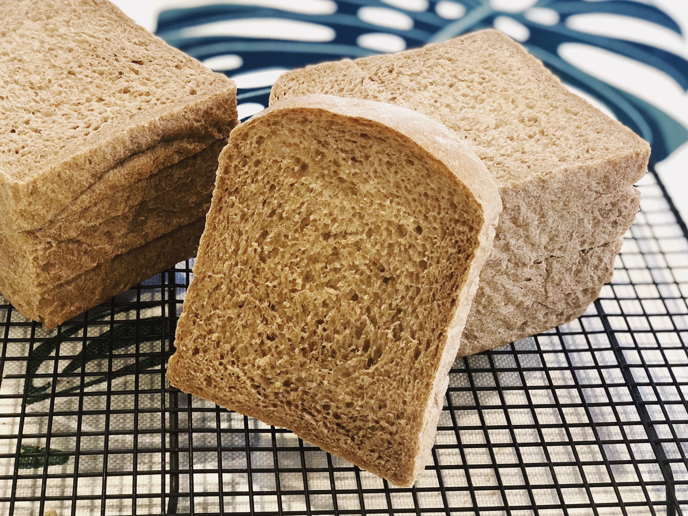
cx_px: 284
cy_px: 237
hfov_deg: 30.7
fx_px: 1252
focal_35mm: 63
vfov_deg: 23.3
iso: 160
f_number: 2.4
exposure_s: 1/24
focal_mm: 6
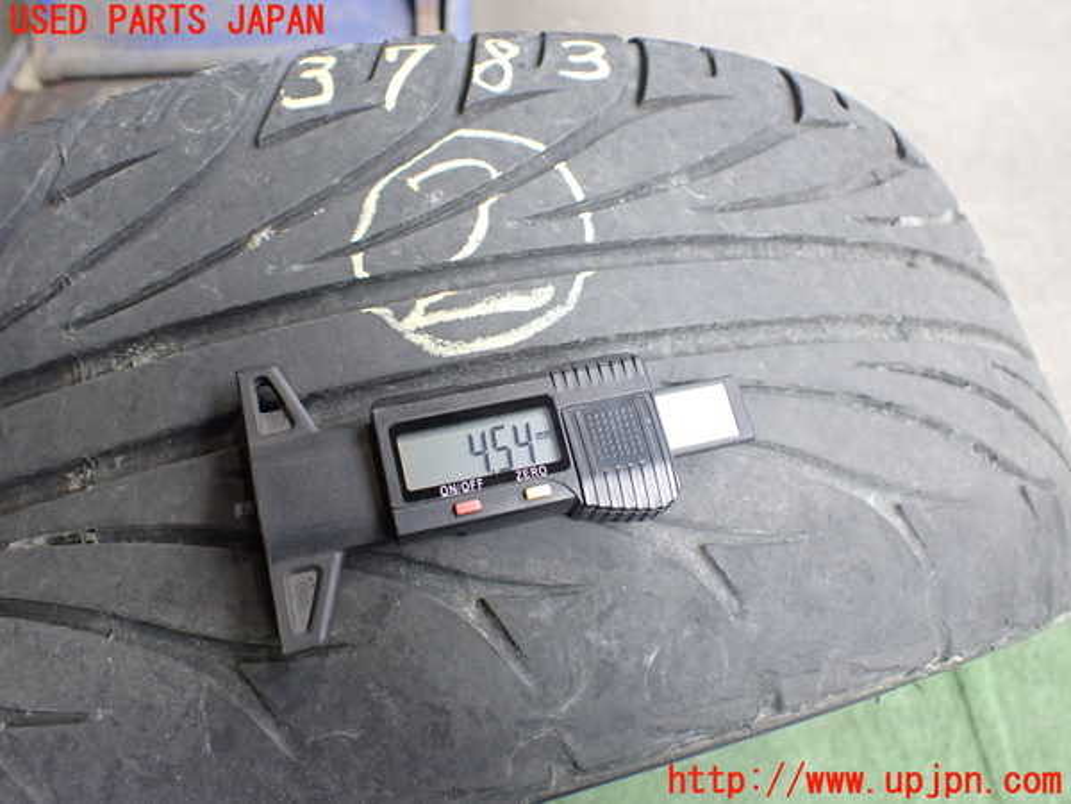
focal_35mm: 30
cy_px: 402
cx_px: 536
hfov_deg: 60.0
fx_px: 928
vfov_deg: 46.8
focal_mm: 5.4
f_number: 2.3
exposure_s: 1/125
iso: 400
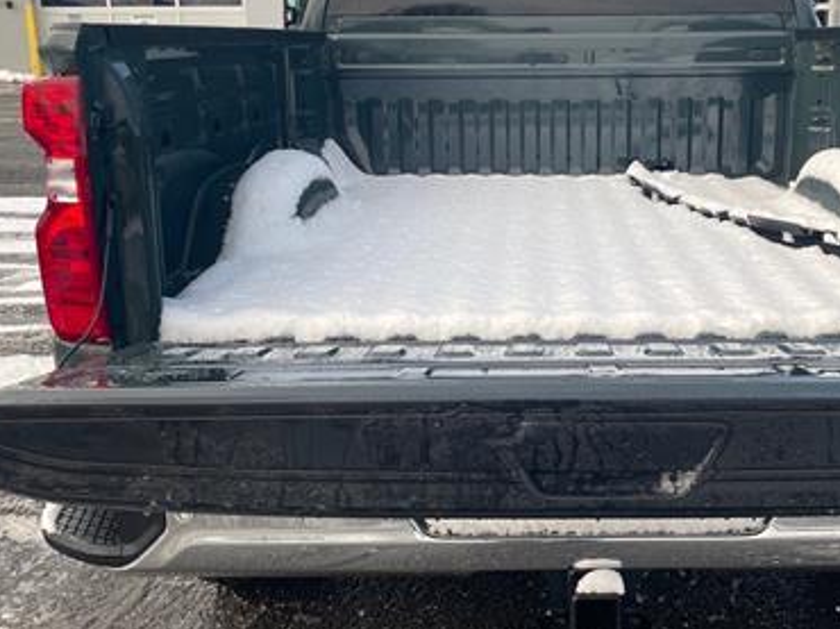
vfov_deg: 32.1
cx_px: 524
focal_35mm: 45
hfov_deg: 41.8
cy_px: 282
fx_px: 1091
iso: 32
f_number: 1.6
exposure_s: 1/498
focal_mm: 4.2
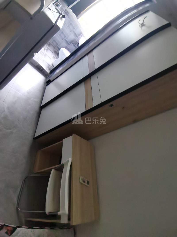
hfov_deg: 74.7
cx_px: 88
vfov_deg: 91.0
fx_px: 116
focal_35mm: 17
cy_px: 118
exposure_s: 1/20
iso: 500
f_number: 2.4
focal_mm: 1.78
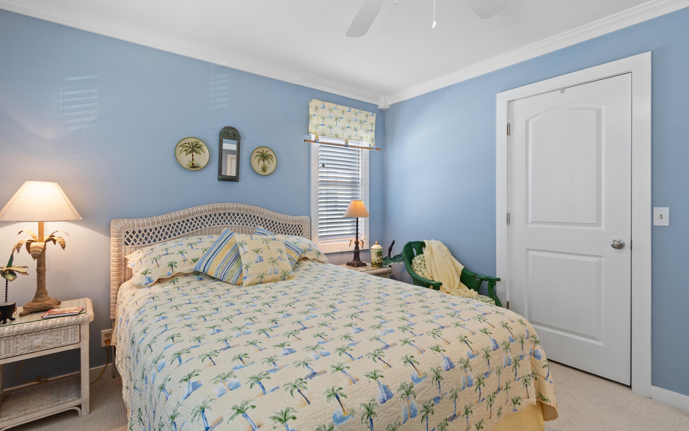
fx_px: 300
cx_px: 330
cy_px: 219
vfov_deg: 71.3
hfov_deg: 97.8
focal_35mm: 16
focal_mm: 10
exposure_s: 1/6
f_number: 4.5
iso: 100
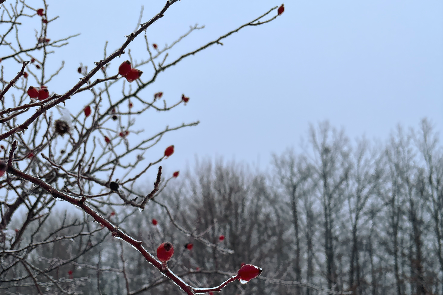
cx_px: 217
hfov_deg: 51.9
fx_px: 455
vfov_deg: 34.7
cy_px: 240
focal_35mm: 37
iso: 125
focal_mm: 5.96
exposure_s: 1/122
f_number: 1.6
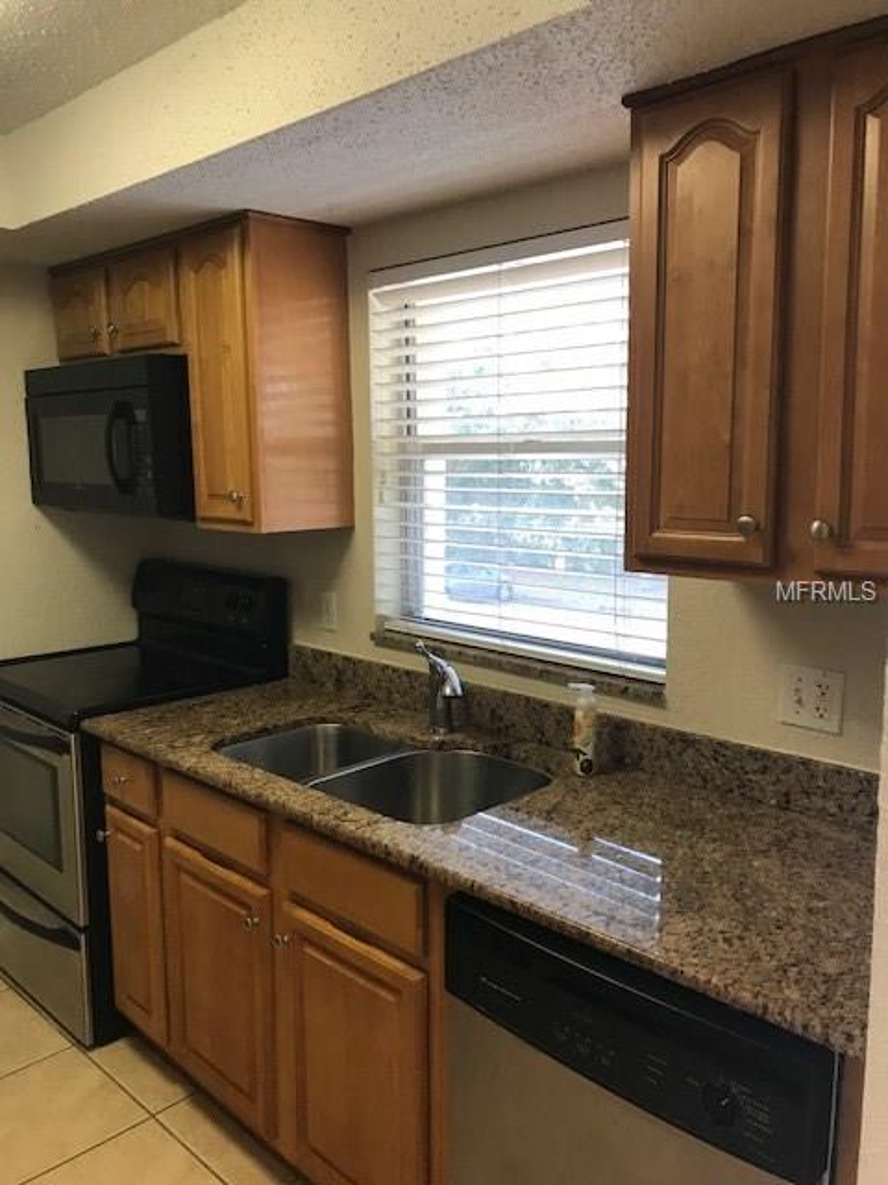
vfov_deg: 63.4
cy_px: 592
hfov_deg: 49.7
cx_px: 444
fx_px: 958
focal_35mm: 28
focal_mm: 3.99
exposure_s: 1/30
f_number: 1.8
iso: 25
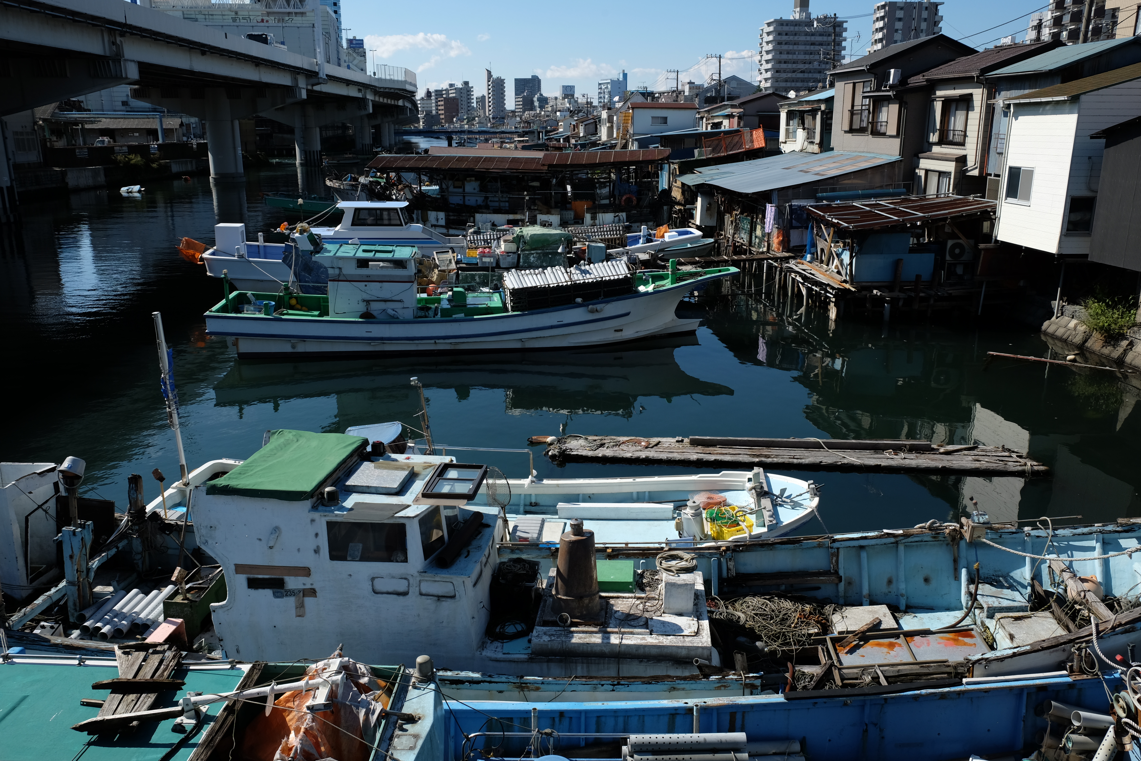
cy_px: 380
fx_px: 856
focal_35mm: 27
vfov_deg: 47.9
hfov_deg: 67.4
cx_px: 570
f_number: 7.1
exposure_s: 1/500
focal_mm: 18
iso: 200
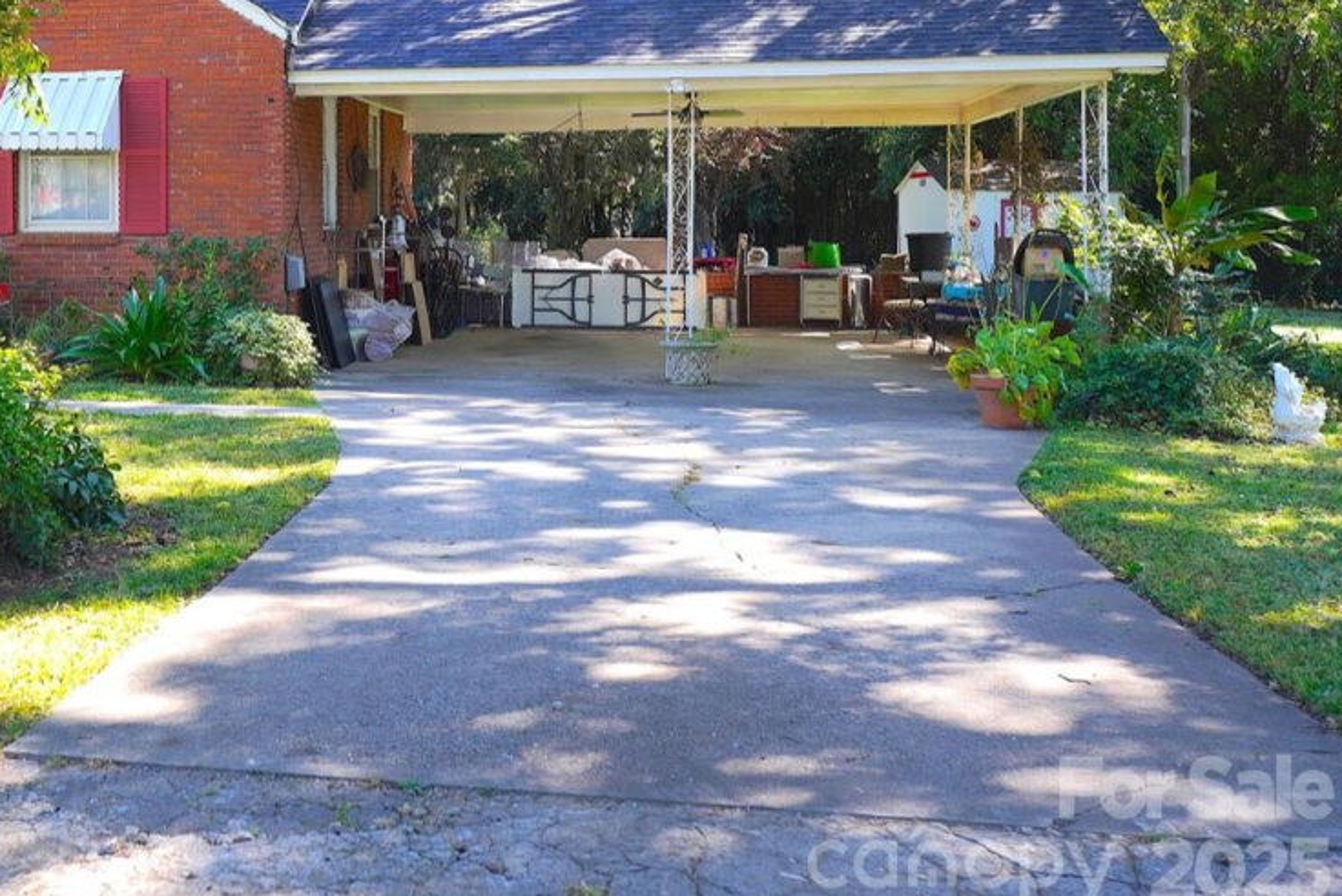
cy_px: 228
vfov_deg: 30.0
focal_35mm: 44
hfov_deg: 42.9
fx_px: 1640
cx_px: 317
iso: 160
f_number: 4
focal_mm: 18
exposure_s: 1/160
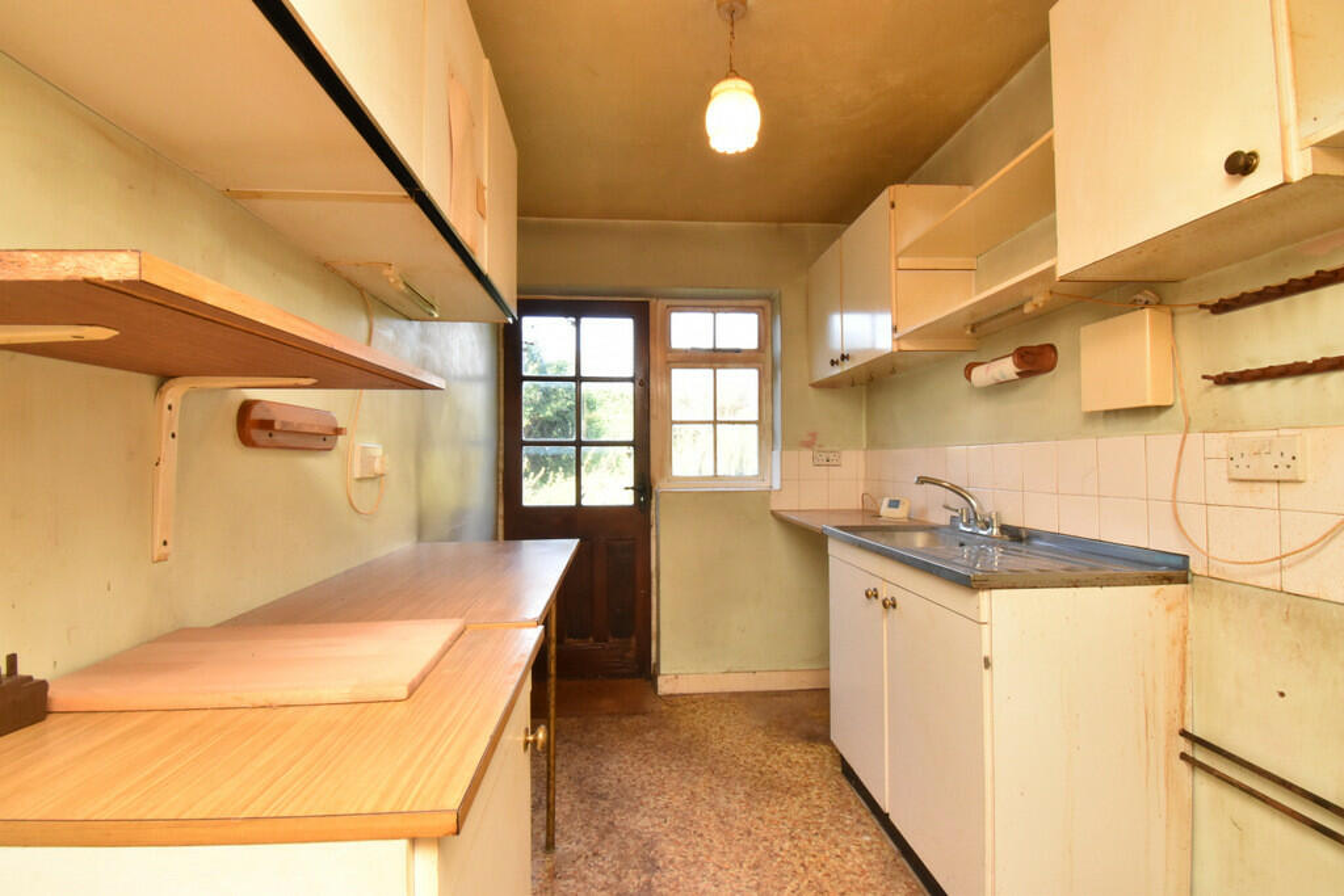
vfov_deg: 77.3
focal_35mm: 15
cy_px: 448
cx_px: 672
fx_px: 560
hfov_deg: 100.4
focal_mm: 10
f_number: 14
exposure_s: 1/60
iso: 2000
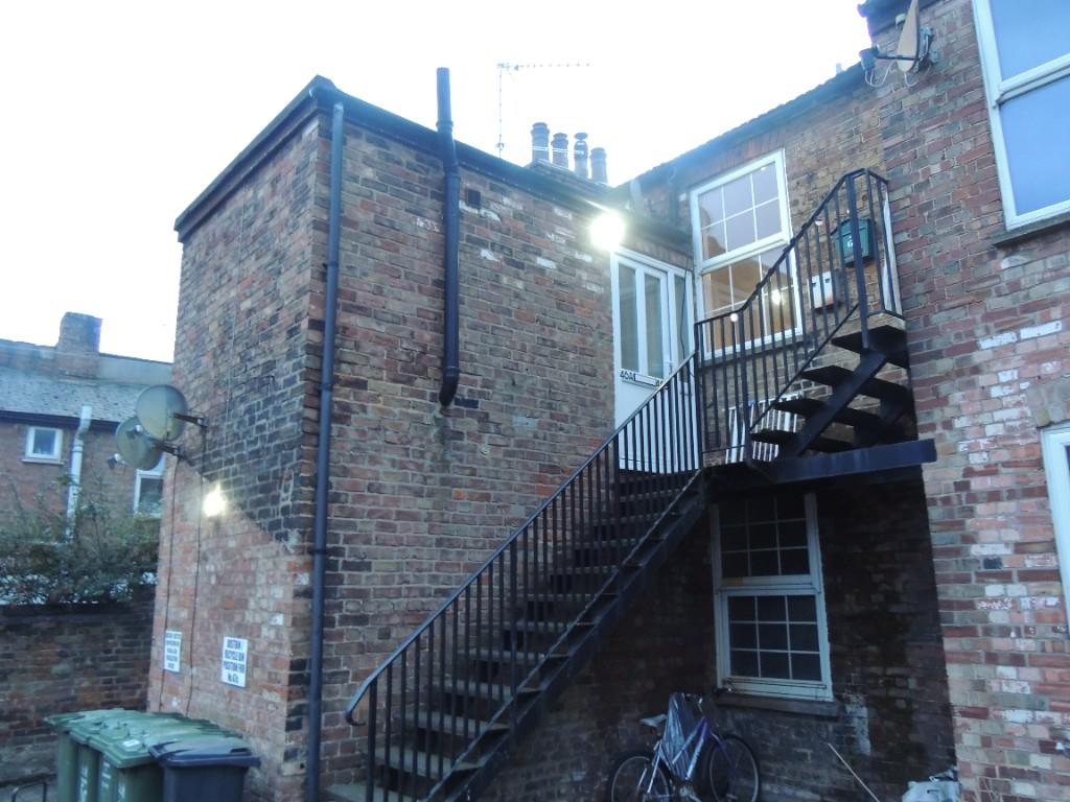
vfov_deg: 49.7
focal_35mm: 28
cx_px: 535
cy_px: 401
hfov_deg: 63.4
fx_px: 865
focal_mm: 4.9
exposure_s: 1/8
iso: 560
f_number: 3.1
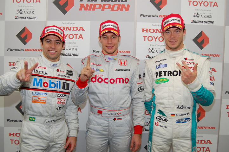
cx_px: 114
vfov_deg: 39.9
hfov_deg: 57.3
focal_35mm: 33
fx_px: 210
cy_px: 76
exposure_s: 1/60
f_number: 4
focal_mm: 22
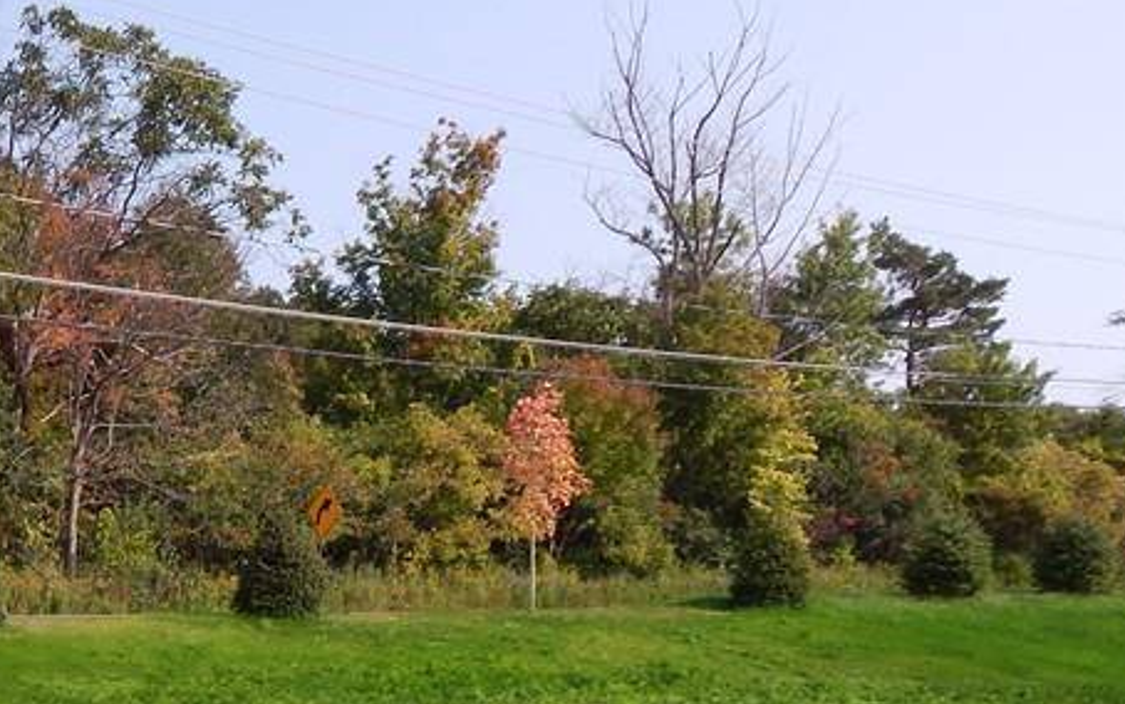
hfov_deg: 35.0
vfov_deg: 22.4
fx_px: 1687
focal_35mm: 55
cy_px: 746
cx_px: 131
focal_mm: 4
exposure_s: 1/1250
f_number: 3
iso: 125
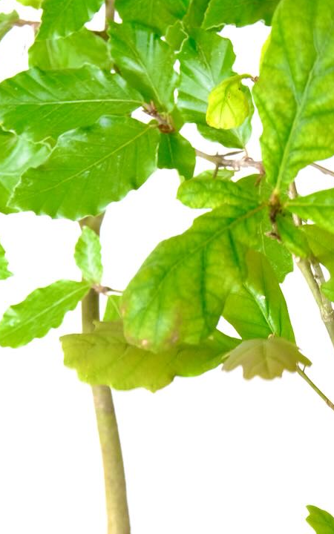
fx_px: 3088
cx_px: 226
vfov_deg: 9.9
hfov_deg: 6.2
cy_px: 396
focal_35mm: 212
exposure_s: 1/13
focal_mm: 77.9
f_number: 11
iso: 1600
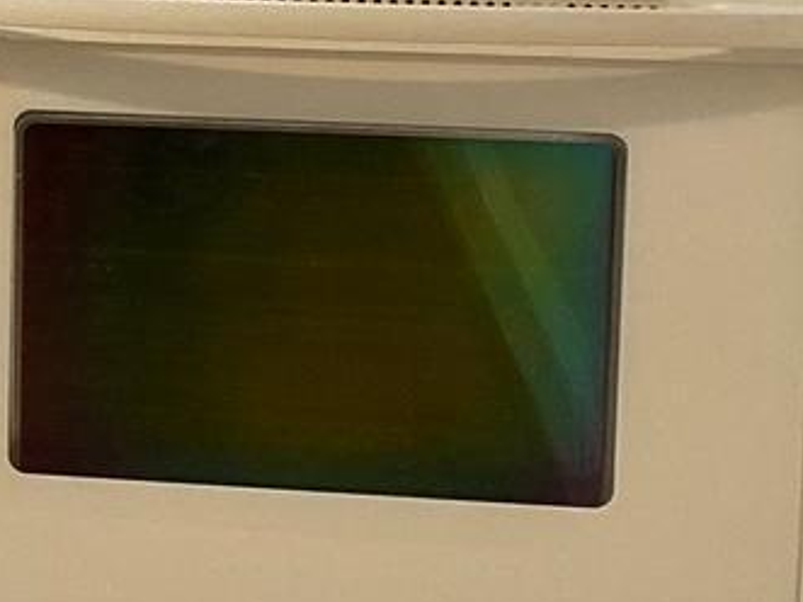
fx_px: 3733
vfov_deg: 9.1
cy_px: -160
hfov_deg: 11.4
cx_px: -631
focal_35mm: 161
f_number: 1.8
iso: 160
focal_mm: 4.25
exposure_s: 1/60
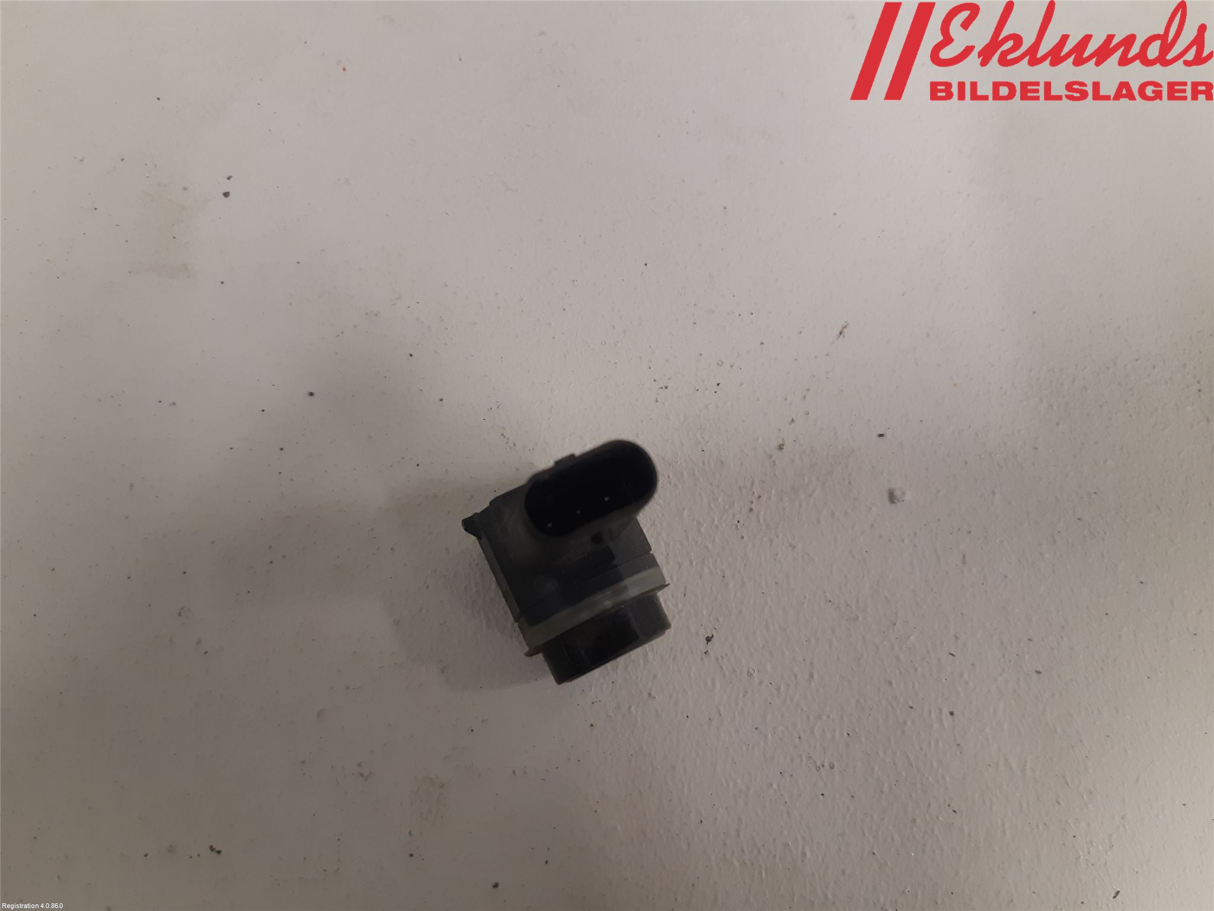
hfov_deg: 67.3
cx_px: 607
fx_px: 912
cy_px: 456
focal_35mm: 26
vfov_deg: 53.1
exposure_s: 1/50
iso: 200
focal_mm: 3.93
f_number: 1.7
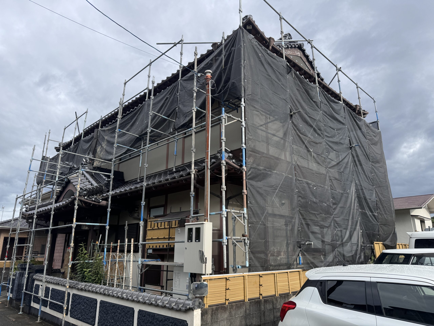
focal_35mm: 24
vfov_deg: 56.8
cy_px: 163
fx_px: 301
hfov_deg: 71.6
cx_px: 217
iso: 80
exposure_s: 1/1678
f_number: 1.78
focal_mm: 6.76
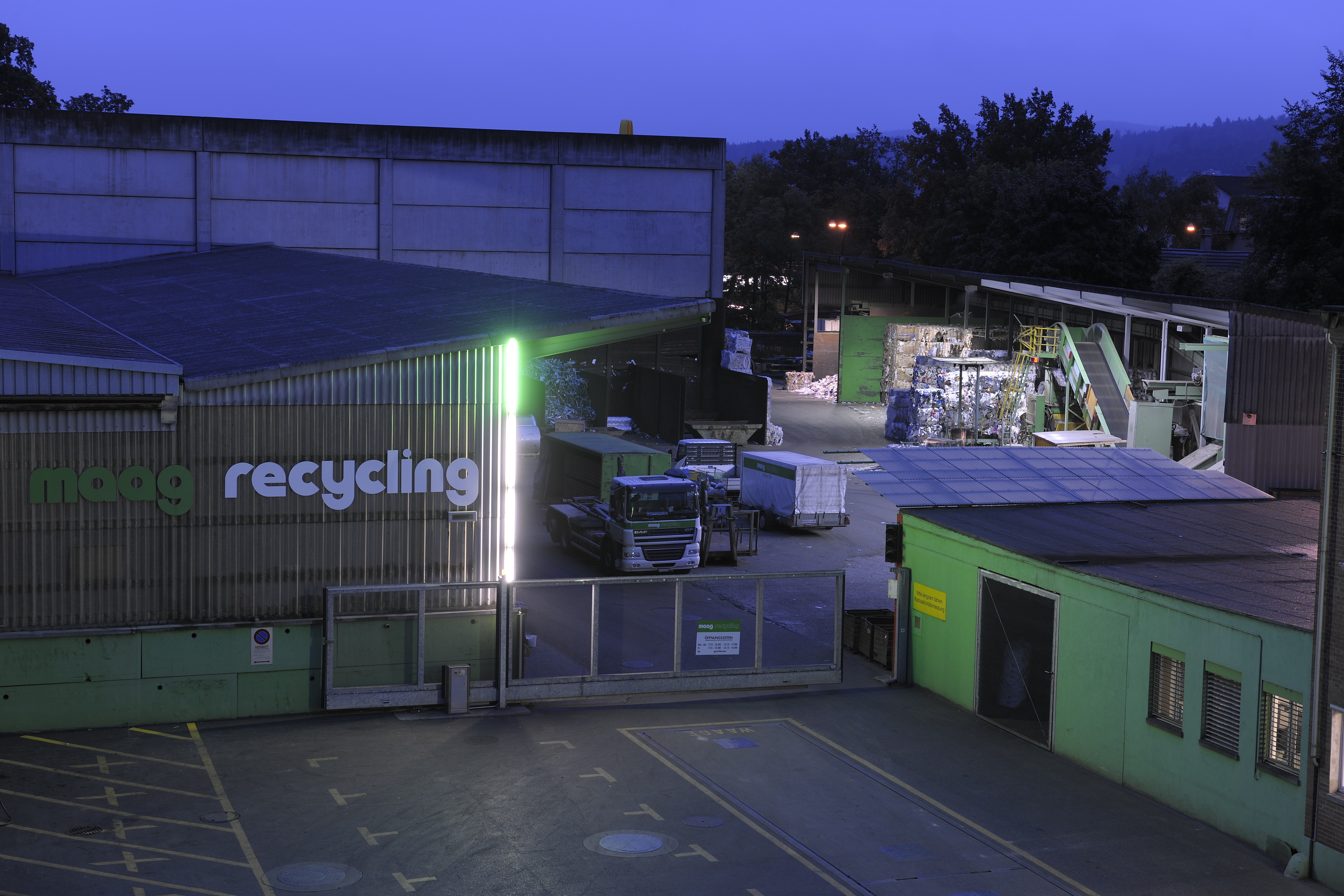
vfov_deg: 24.2
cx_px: 672
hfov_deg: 35.6
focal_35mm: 56
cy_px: 448
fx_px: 2091
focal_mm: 56
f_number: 6.3
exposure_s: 4
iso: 100
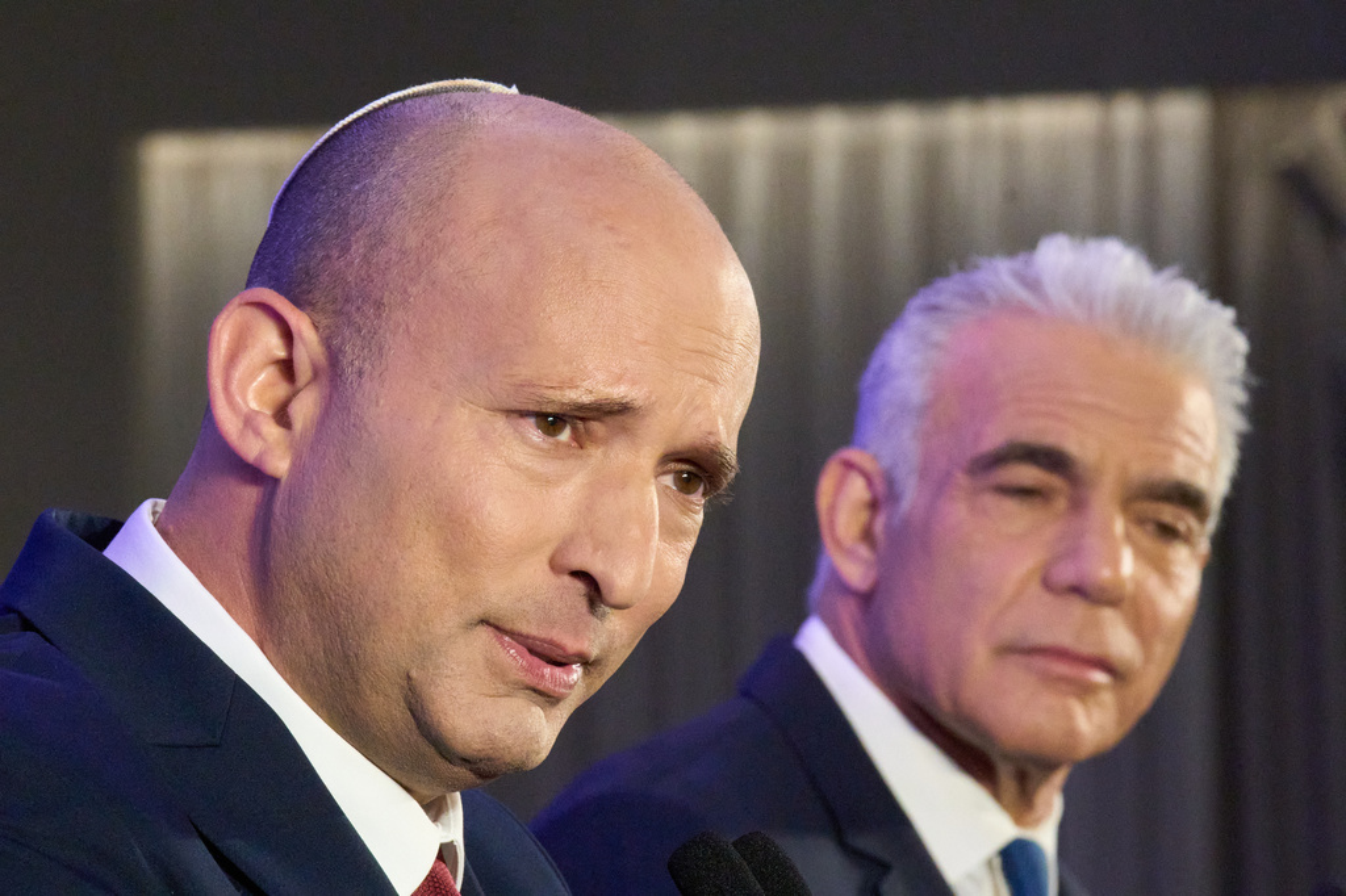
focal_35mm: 300
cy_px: 448
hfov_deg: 6.9
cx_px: 673
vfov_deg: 4.6
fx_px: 11212
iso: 10000
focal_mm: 200
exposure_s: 1/500
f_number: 13
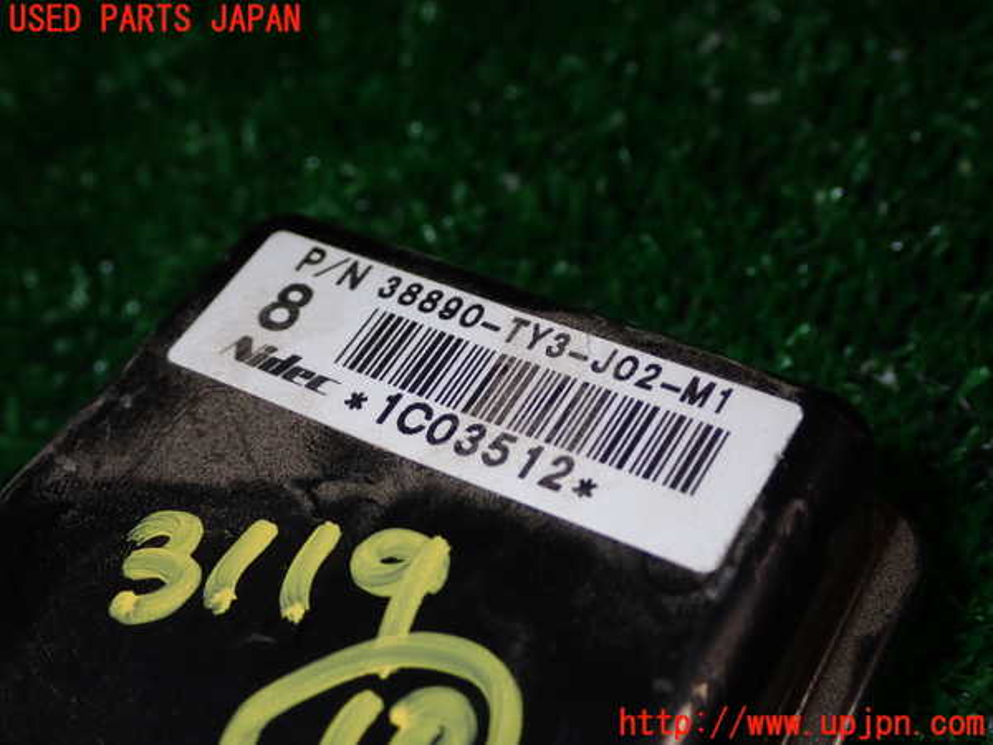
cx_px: 496
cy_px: 372
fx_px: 1549
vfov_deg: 27.0
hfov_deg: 35.5
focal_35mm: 54
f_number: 10
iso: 200
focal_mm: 9.65
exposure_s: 1/50
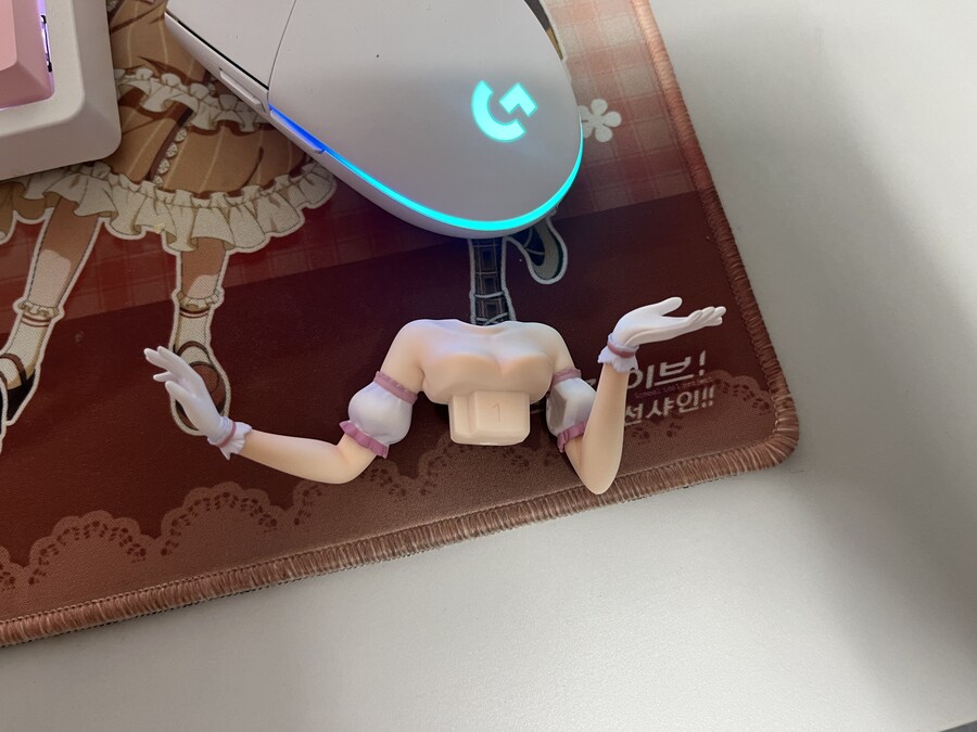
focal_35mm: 26
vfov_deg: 53.1
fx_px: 734
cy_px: 366
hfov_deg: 67.3
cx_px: 488
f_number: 1.6
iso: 125
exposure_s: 1/60
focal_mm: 5.1
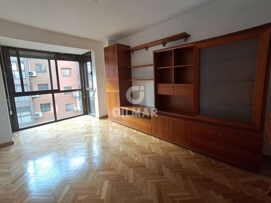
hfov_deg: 94.5
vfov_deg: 78.1
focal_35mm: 16
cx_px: 136
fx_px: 125
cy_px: 102
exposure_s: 1/40
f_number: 2.2
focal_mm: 1.64
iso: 64
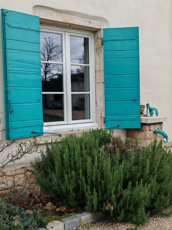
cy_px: 115
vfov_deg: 43.9
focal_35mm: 43
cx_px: 86
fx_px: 285
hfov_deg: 33.6
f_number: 1.95
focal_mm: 5.52
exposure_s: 1/720
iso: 50
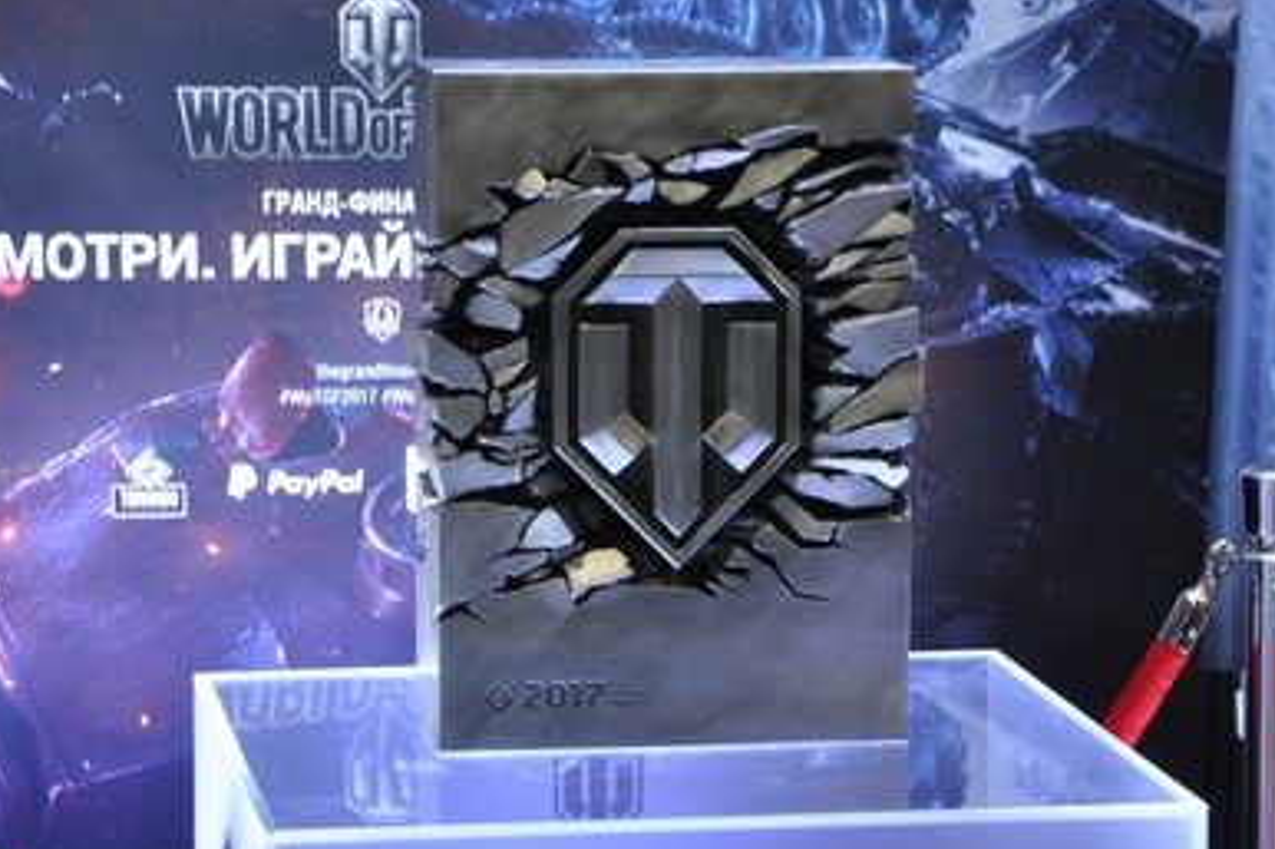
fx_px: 5487
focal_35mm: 155
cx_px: 671
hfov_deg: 13.3
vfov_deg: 8.8
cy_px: 449
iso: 800
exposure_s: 1/60
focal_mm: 78
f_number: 5.6
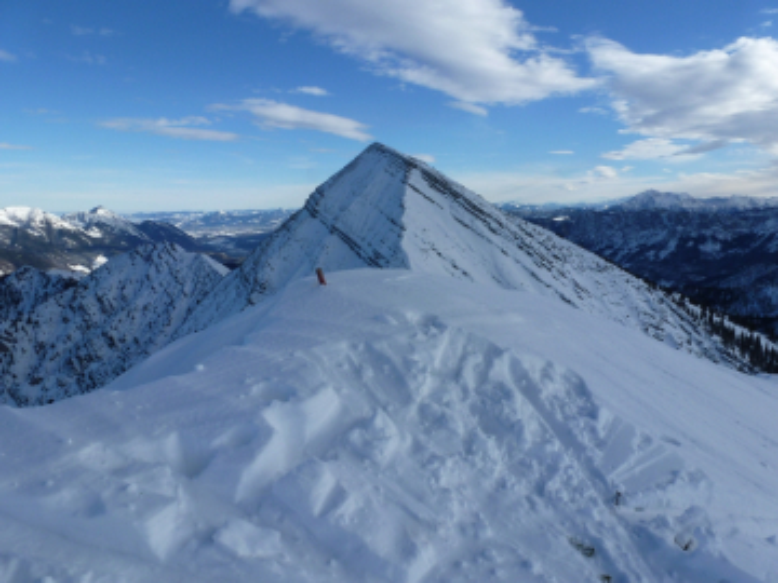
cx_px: 389
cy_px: 292
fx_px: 539
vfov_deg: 56.8
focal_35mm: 24
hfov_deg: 71.6
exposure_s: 1/400
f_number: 5.6
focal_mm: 4.3
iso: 100
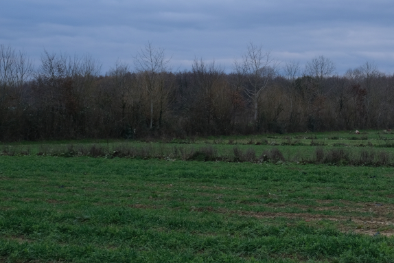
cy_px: 69
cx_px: 391
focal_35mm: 69
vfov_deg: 19.6
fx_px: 755
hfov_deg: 27.6
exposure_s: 1/200
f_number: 5.6
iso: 320
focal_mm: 22.3
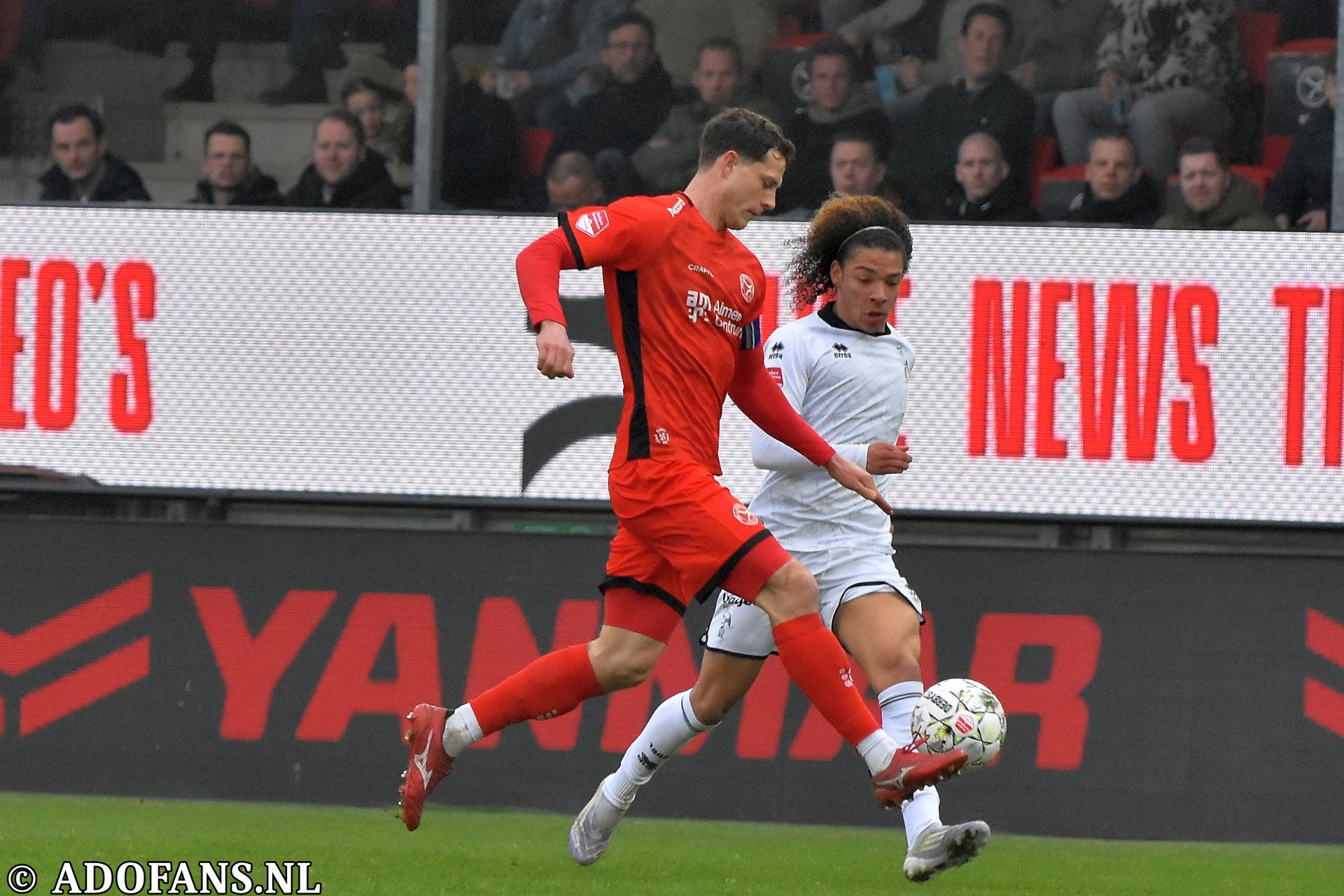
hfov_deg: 8.1
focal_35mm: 255
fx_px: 9519
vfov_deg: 5.4
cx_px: 672
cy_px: 448
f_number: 4
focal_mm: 170
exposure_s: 1/1000
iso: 1600
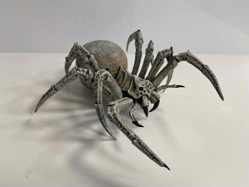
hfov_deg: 67.3
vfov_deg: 53.1
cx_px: 124
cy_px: 94
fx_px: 187
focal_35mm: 26
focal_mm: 4.25
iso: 80
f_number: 1.8
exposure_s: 1/60
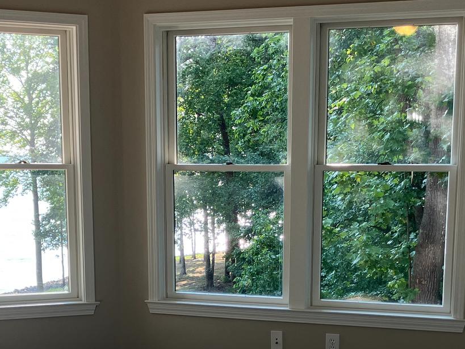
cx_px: 250
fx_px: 940
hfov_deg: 27.8
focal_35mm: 70
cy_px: 345
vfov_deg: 20.4
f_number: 1.8
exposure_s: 1/146
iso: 25
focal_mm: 3.99
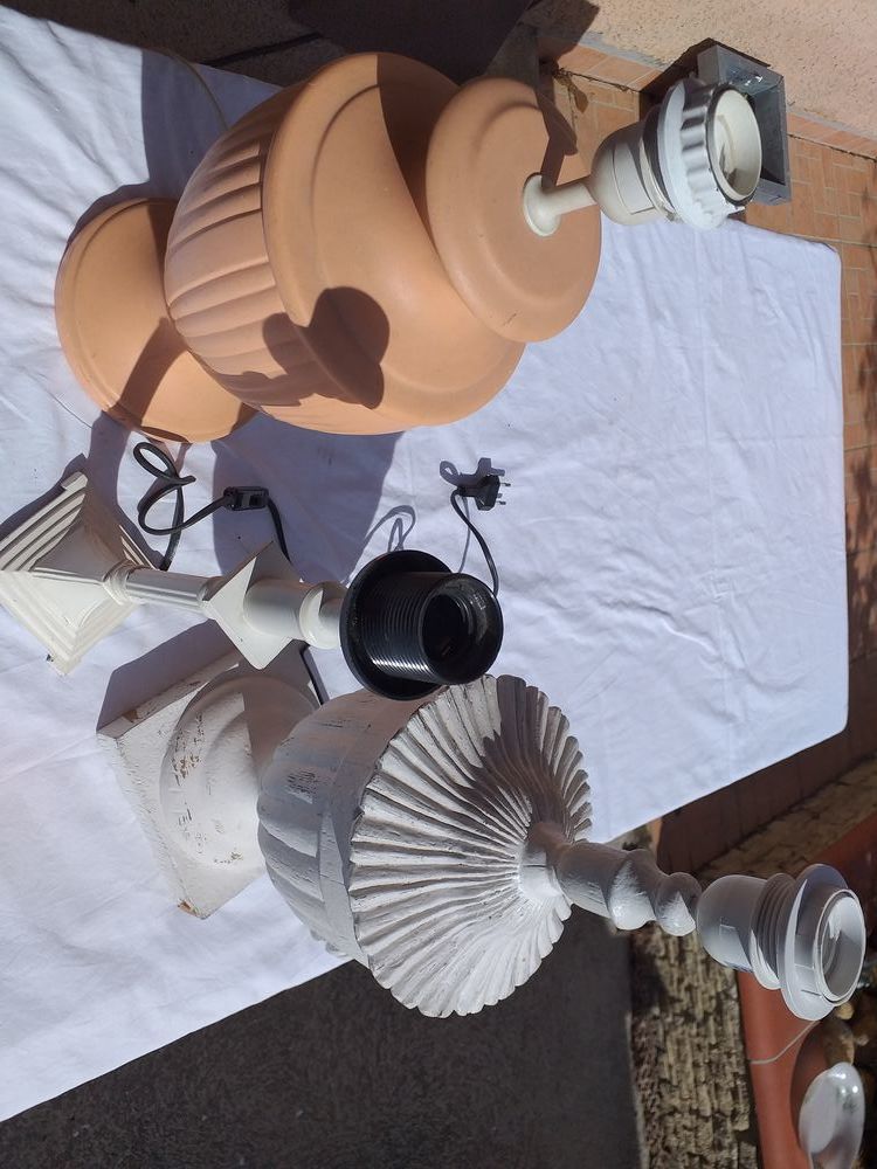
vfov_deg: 67.3
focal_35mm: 26
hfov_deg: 53.1
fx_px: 878
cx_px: 438
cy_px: 584
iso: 40
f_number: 1.9
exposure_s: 1/4085
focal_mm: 3.6
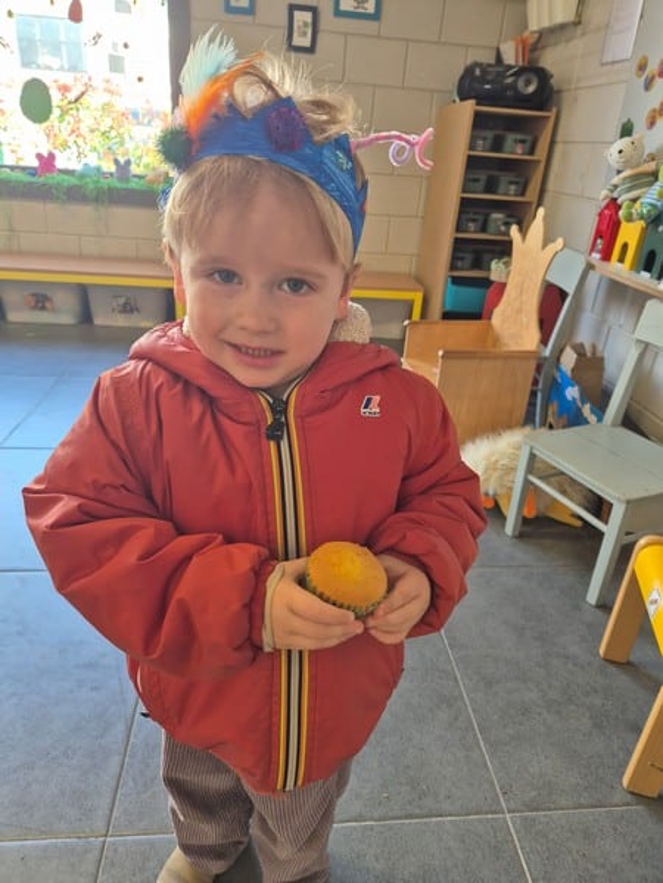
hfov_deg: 58.9
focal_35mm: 23
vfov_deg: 73.9
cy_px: 442
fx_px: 587
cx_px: 332
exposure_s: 1/180
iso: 160
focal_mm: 5.4
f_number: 1.8
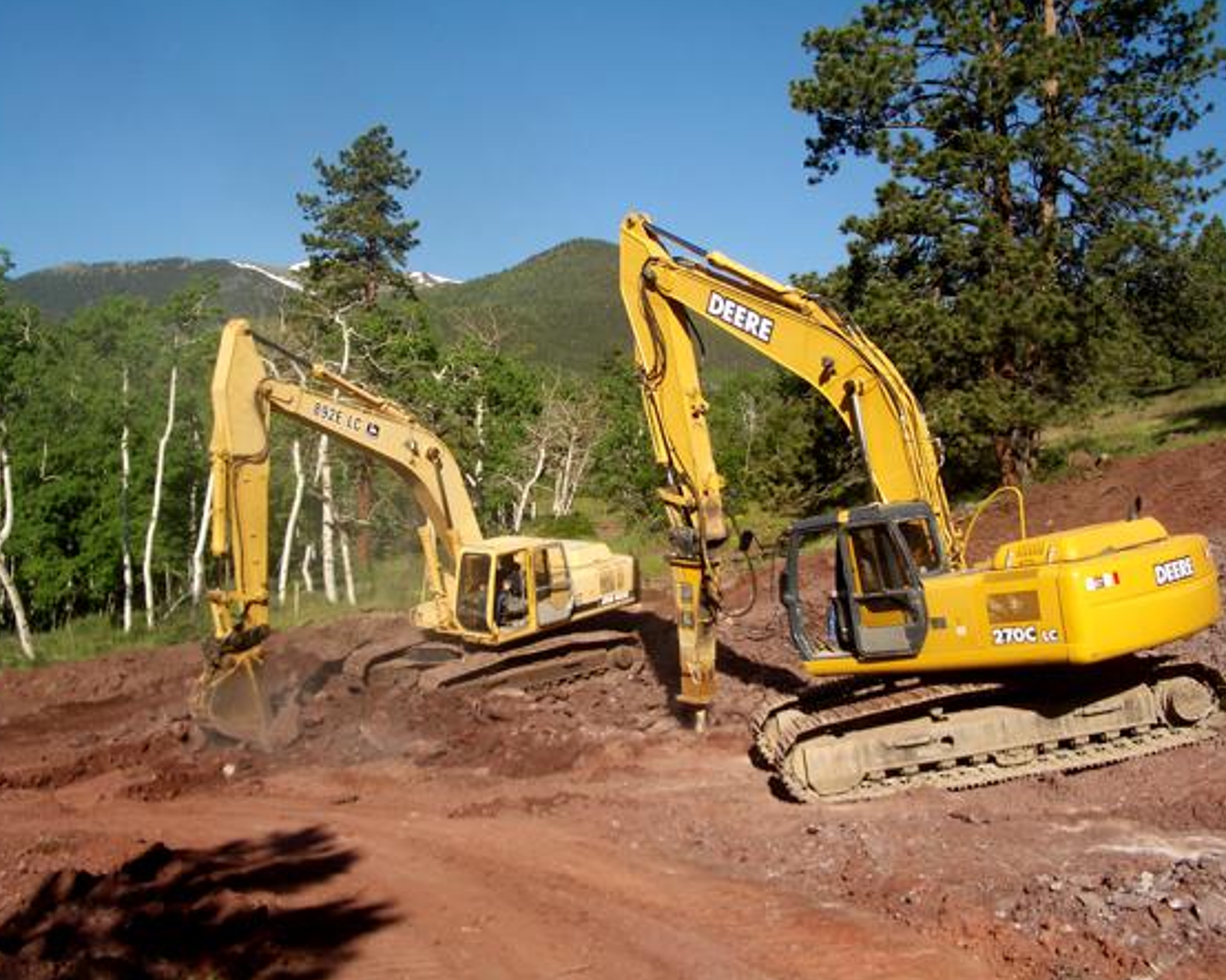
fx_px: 1342
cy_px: 487
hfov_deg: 49.1
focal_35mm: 37
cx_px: 598
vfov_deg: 40.1
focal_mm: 5.8
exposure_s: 1/400
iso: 80
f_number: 4.3
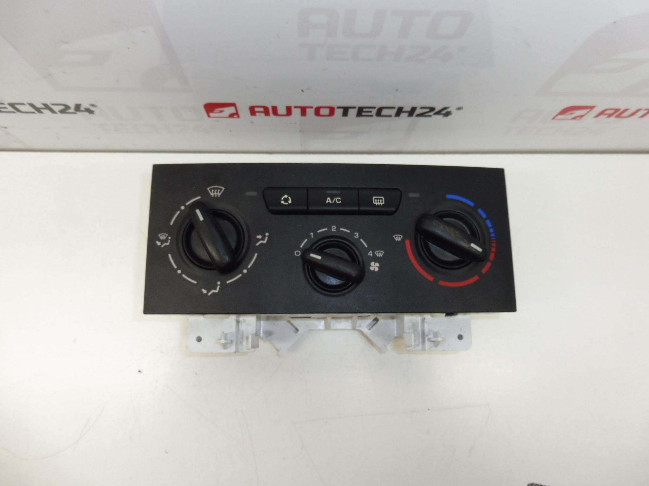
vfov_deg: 56.8
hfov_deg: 71.6
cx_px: 324
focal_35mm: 24
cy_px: 243
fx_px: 450
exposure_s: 1/60
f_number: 3.5
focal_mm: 4.3
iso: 200
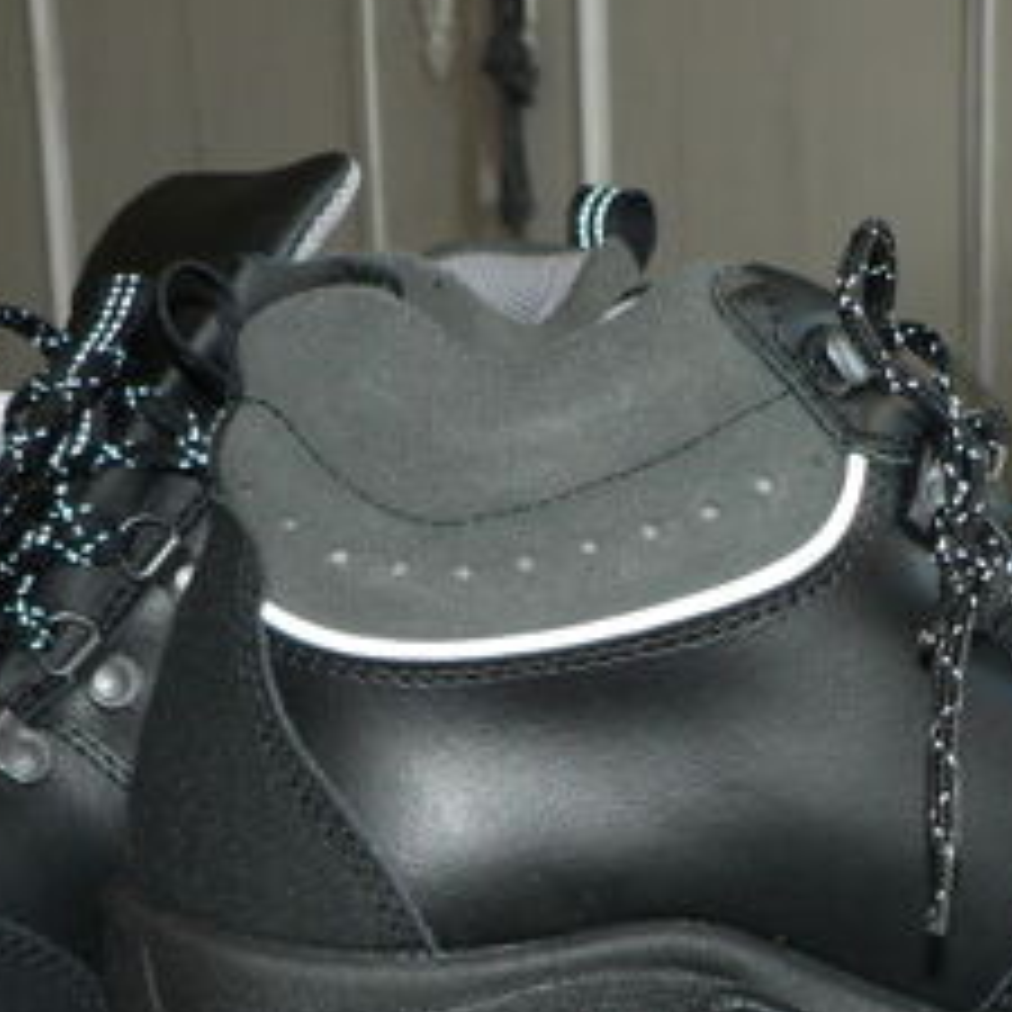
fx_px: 2249
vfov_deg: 25.0
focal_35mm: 68
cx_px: 648
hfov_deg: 25.3
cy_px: 774
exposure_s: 1/60
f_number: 2.8
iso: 100
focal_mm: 6
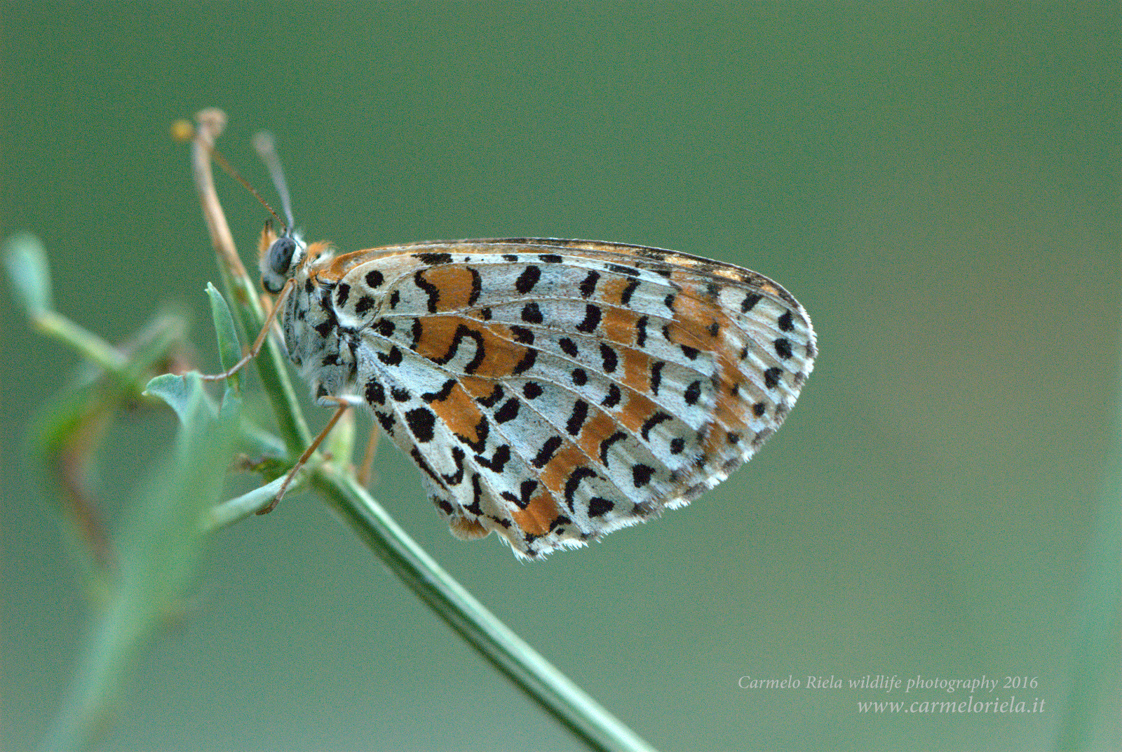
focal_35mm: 158
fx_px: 4916
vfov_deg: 8.7
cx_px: 561
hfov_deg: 13.0
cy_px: 376
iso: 800
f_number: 5.6
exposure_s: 1/180
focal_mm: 105
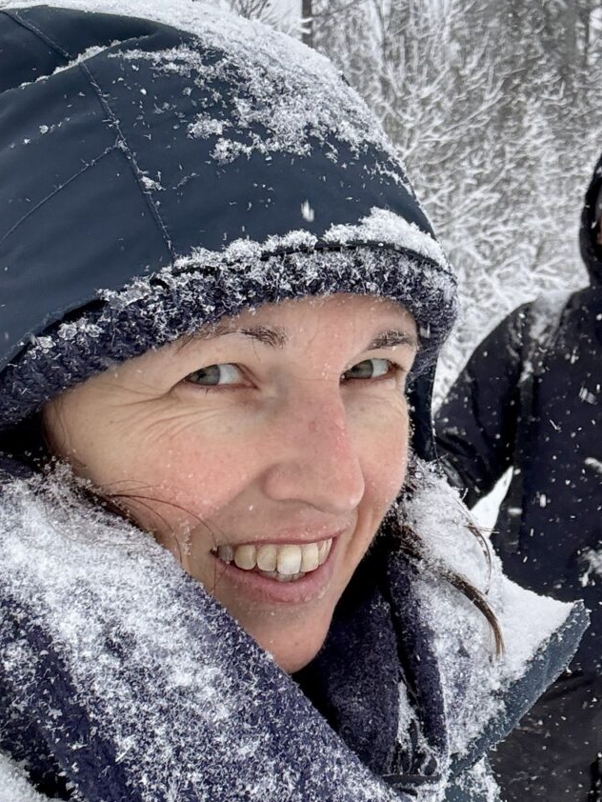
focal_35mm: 57
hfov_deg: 25.4
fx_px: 1321
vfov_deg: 33.8
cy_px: 388
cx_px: 444
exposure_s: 1/123
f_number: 1.9
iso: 20
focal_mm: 2.69
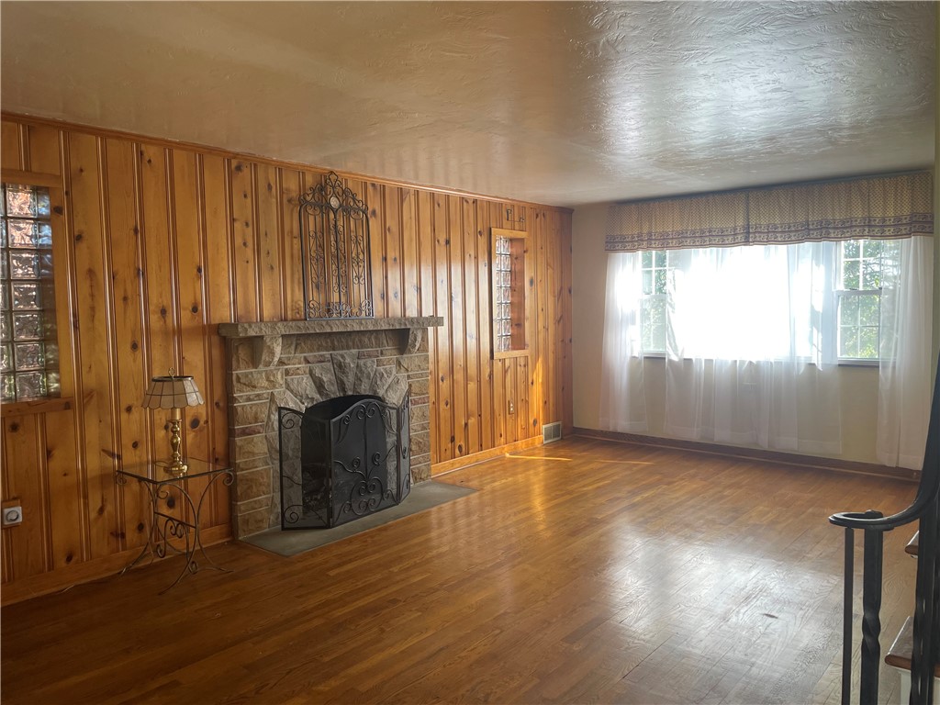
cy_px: 352
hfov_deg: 67.3
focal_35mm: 26
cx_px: 470
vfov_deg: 53.1
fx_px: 706
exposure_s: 1/121
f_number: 1.6
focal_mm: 4.2
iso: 64
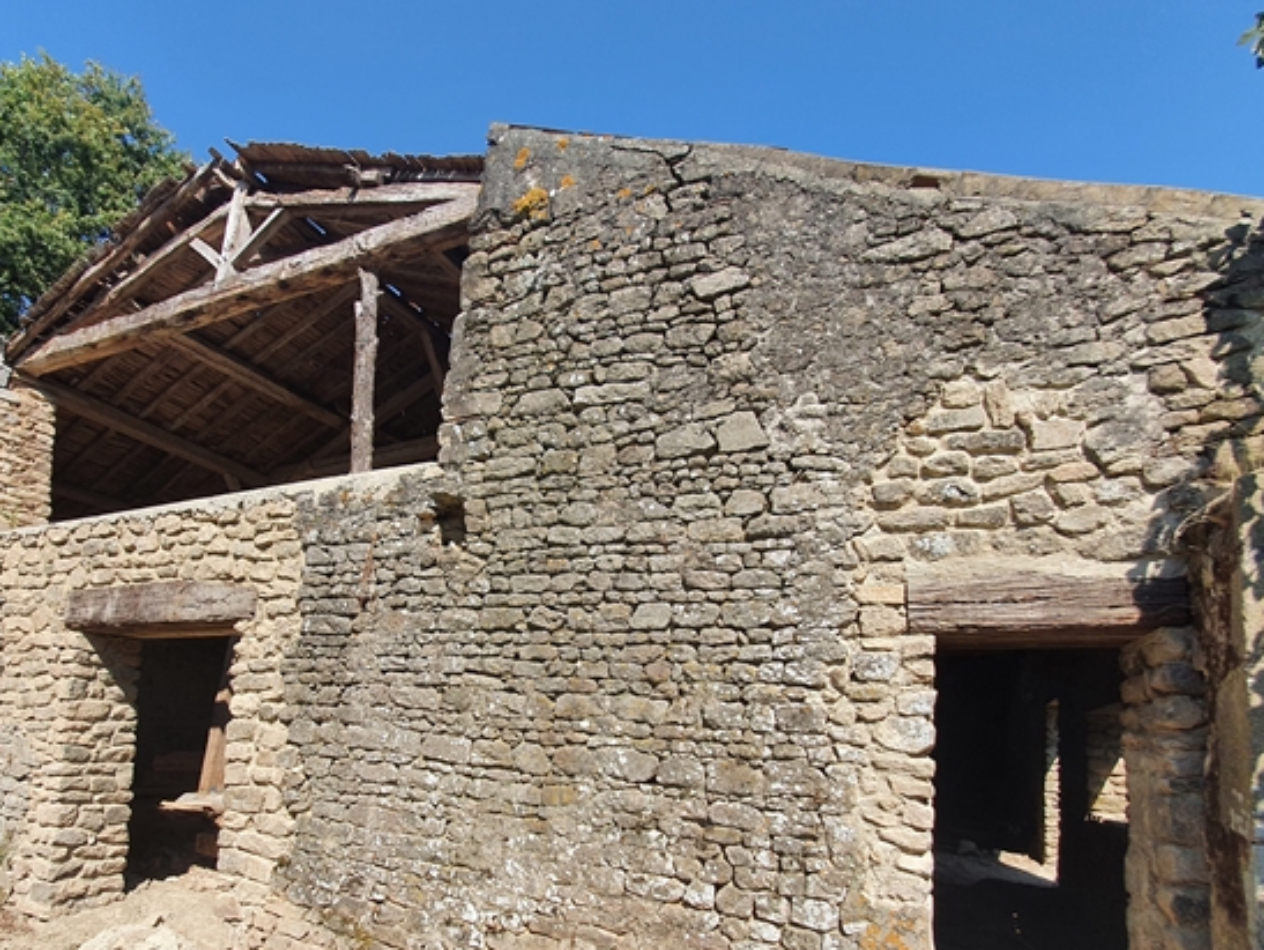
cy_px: 629
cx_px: 552
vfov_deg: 67.0
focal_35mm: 19
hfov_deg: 84.2
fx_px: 694
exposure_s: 1/950
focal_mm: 1.8
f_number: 2.2
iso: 50
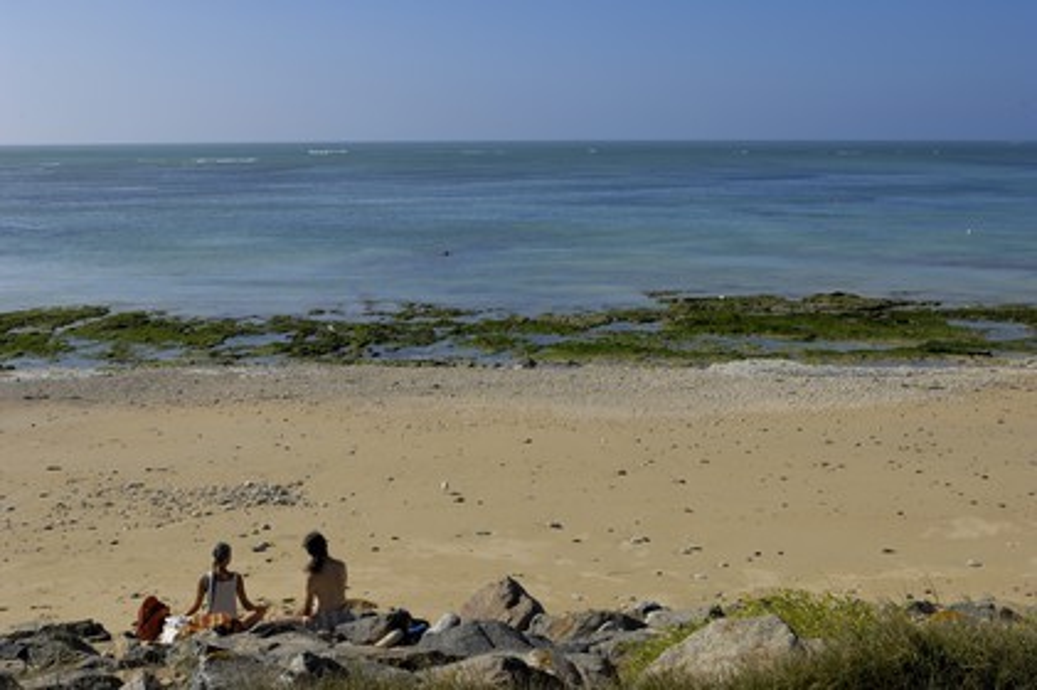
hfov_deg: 46.4
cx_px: 518
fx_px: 1209
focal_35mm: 42
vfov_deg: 31.8
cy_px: 345
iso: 100
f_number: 13
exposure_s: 1/160
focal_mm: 28
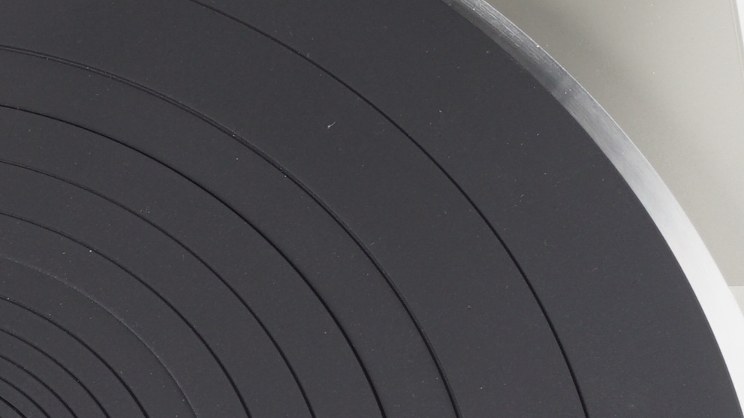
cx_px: -127
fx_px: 2919
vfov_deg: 8.1
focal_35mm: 148
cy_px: 591
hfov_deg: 14.1
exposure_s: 1/125
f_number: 13
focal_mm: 22
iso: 100
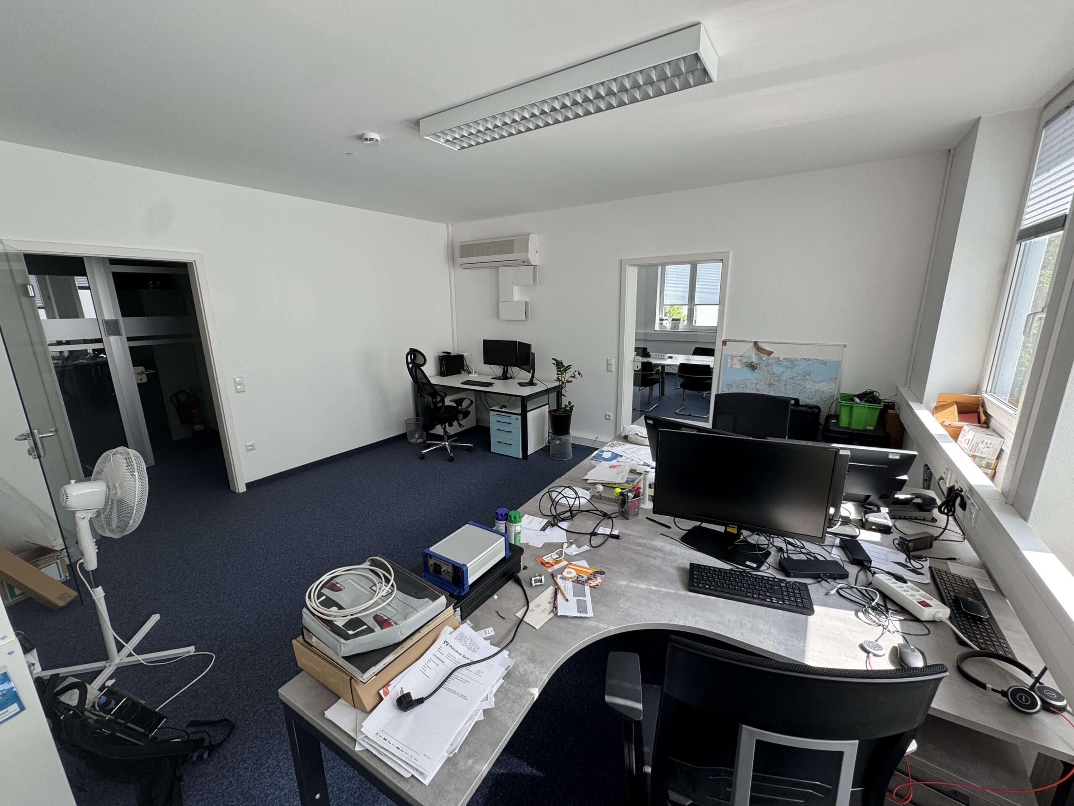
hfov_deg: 102.1
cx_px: 537
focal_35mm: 14
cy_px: 403
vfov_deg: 85.7
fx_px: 434
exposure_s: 1/99
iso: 50
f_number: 2.2
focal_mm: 2.22
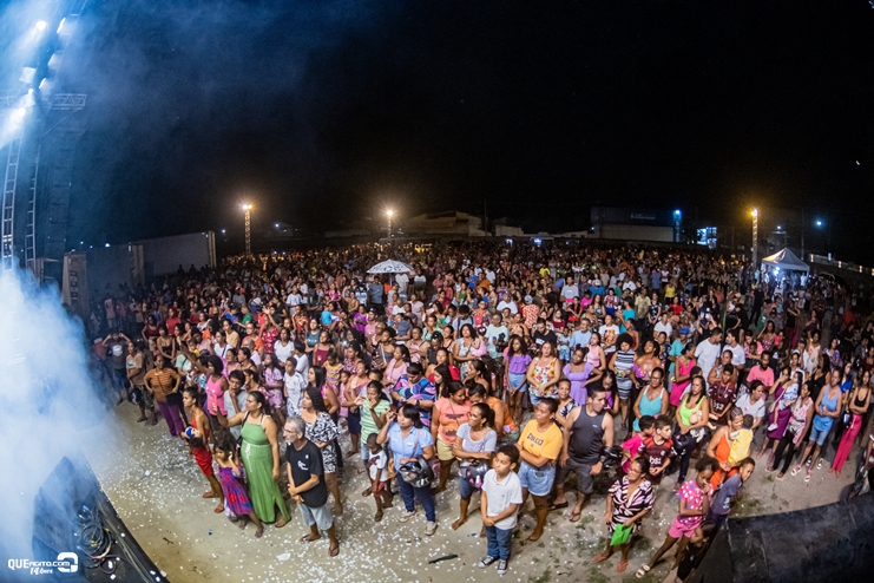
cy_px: 292
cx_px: 437
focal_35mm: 16
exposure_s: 1/200
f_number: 4
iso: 2500
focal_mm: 10.5
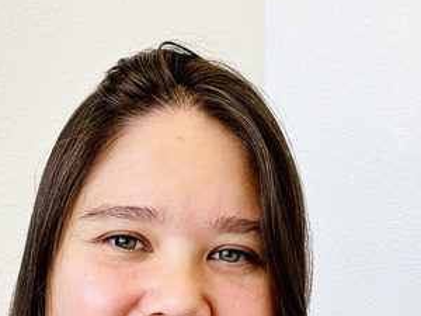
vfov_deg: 28.0
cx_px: 168
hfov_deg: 38.0
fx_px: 608
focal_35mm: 50
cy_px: 288
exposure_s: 1/60
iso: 125
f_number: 2.2
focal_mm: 2.71
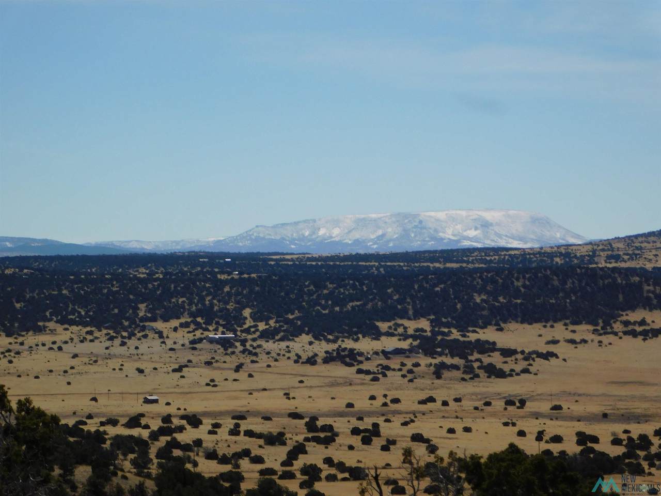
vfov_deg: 10.0
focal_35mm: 148
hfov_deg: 13.3
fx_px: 2826
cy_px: 248
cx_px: 330
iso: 125
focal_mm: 26.3
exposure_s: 1/400
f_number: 10.2
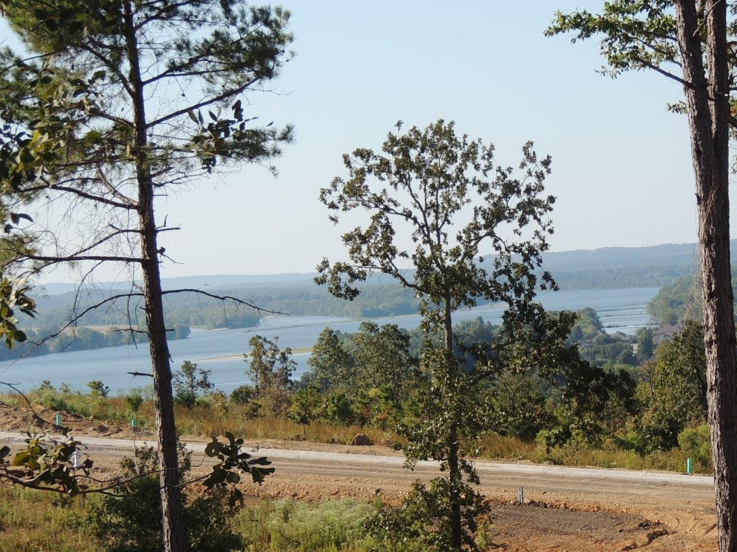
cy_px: 355
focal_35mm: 148
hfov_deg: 13.3
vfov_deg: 10.0
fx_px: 3151
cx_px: 497
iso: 100
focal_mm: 18.7
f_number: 4.2
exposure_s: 1/500
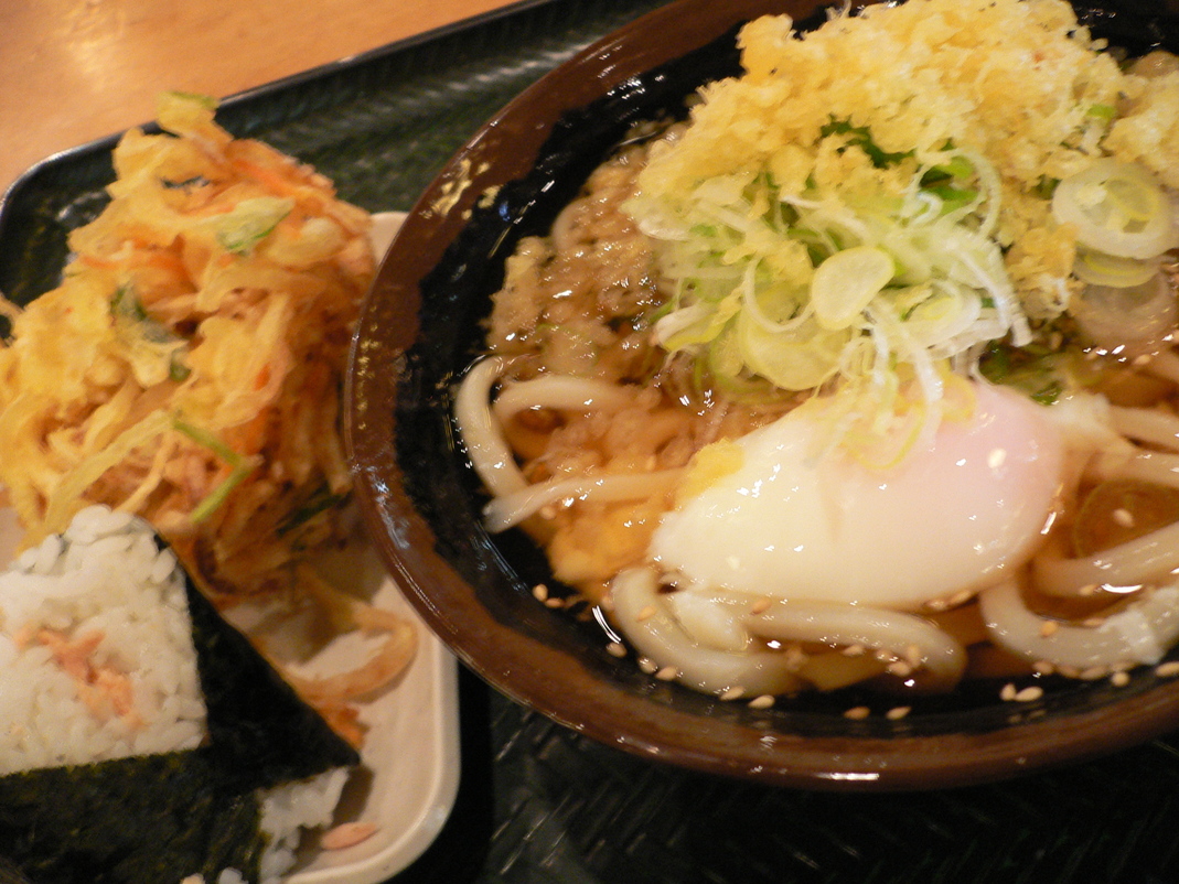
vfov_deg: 40.7
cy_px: 442
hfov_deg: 52.6
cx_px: 590
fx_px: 1192
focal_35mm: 35
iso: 200
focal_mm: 5.8
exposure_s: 1/10
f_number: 2.8
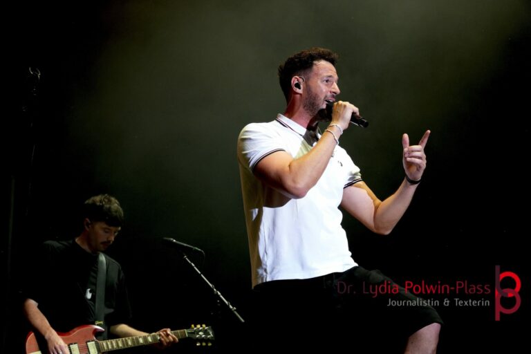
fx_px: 2478
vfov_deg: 8.2
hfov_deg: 12.2
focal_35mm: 168
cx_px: 266
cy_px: 177
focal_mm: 112
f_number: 5.6
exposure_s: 1/200
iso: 1600
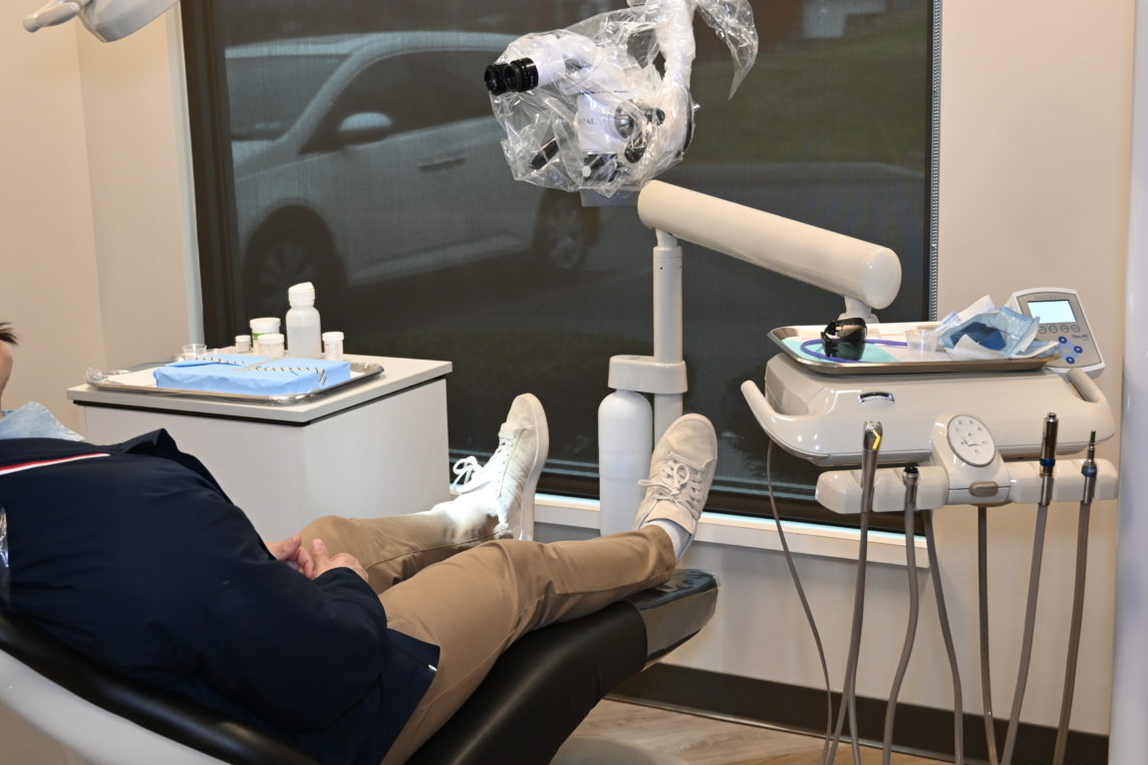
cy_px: 415
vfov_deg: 25.5
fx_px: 1690
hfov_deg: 37.4
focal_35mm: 53
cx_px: 466
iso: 900
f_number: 4
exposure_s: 1/125
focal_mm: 26.5
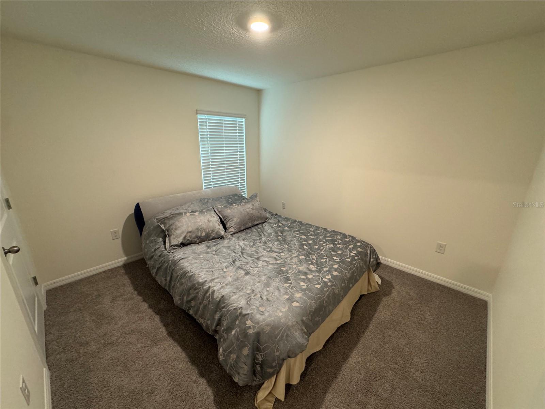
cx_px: 272
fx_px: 220
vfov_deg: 85.7
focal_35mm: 14
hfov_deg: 102.1
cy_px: 204
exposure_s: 1/60
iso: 400
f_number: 2.2
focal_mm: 2.22
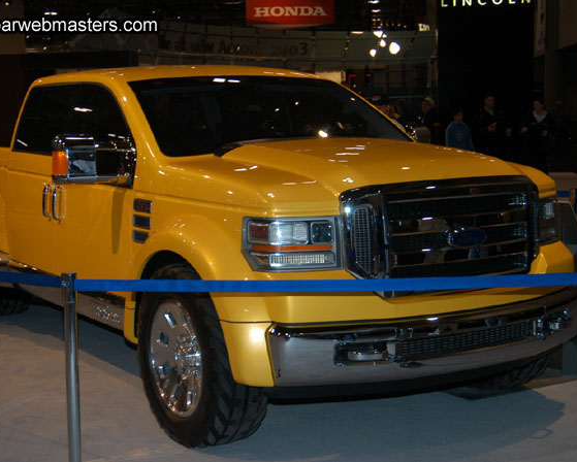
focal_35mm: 60
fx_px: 1018
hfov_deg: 31.6
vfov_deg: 25.6
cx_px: 243
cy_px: 231
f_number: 5
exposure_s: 1/60
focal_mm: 35
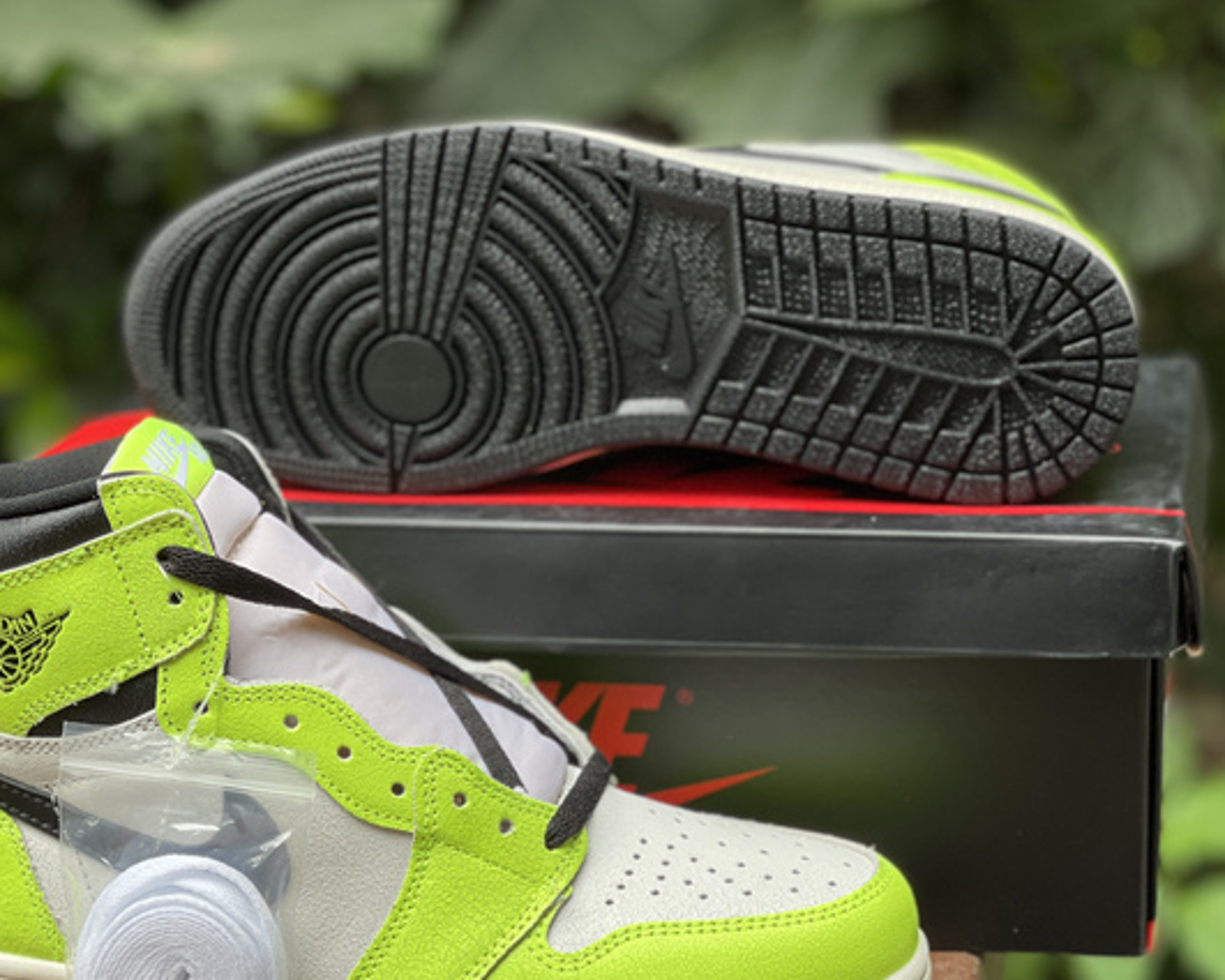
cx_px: 464
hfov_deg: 21.9
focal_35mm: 87
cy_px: 619
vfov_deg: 17.6
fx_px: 3155
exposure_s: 1/121
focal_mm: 7.5
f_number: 2.2
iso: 64
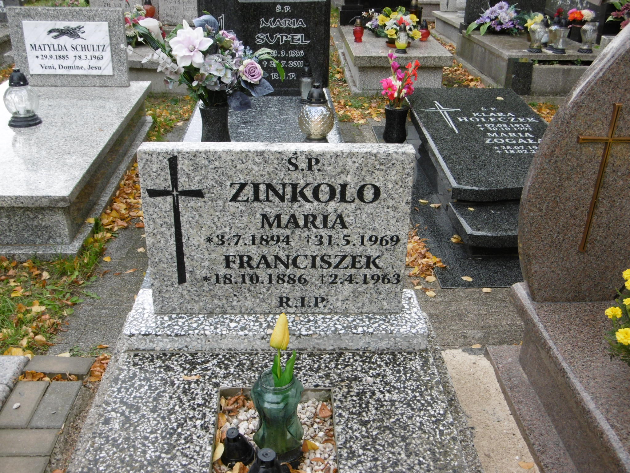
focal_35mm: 38
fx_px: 692
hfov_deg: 49.0
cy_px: 236
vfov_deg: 37.7
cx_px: 315
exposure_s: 1/100
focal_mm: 6.8
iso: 100
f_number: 3.7
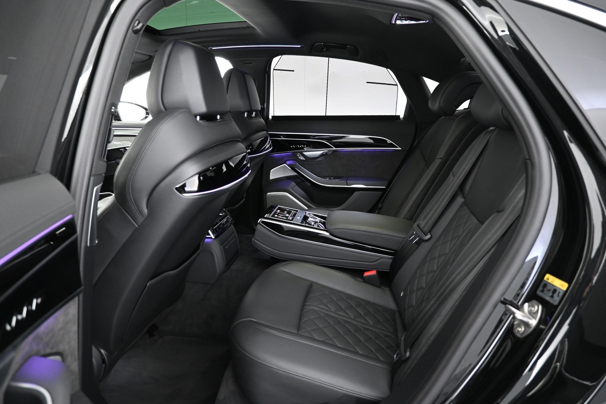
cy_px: 202
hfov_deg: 73.7
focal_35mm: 24
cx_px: 303
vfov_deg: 53.1
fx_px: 404
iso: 1600
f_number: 3.5
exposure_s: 1/10
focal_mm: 16
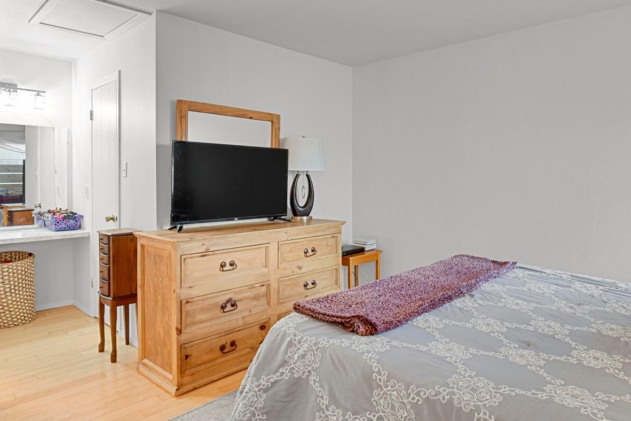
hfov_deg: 75.3
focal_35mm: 23
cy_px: 181
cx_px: 378
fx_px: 403
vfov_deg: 54.9
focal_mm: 17
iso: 12800
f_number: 8
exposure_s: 1/6
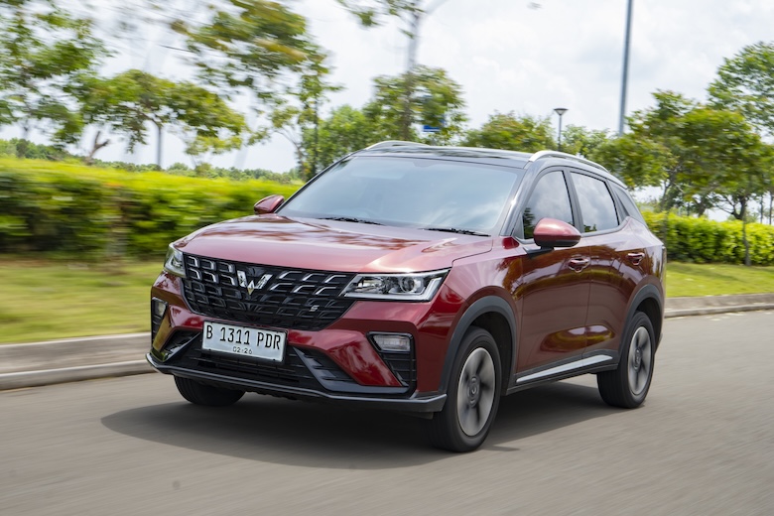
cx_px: 387
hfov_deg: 34.2
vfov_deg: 23.2
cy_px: 258
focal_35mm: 58
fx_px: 1258
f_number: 16
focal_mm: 39
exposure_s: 1/50
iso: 200
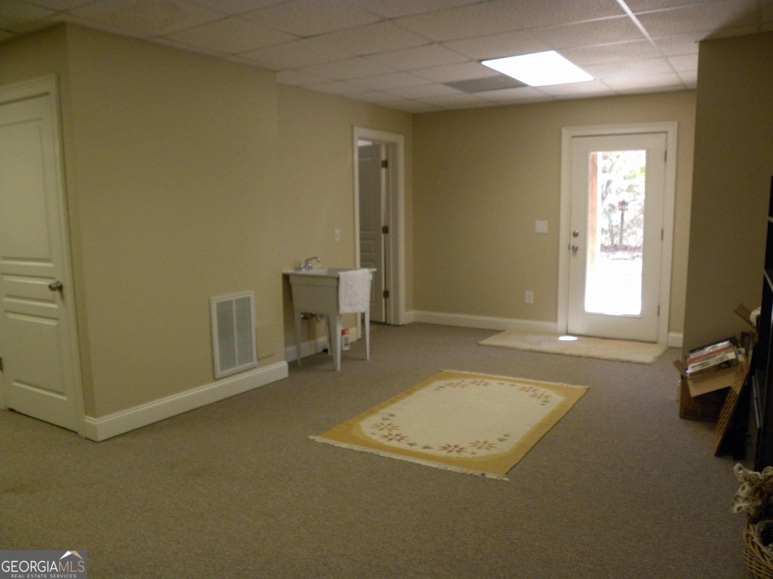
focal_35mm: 29
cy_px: 290
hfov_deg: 61.7
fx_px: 648
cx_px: 386
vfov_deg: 48.2
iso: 307
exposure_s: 1/73.3
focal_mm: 5.2
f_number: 2.8
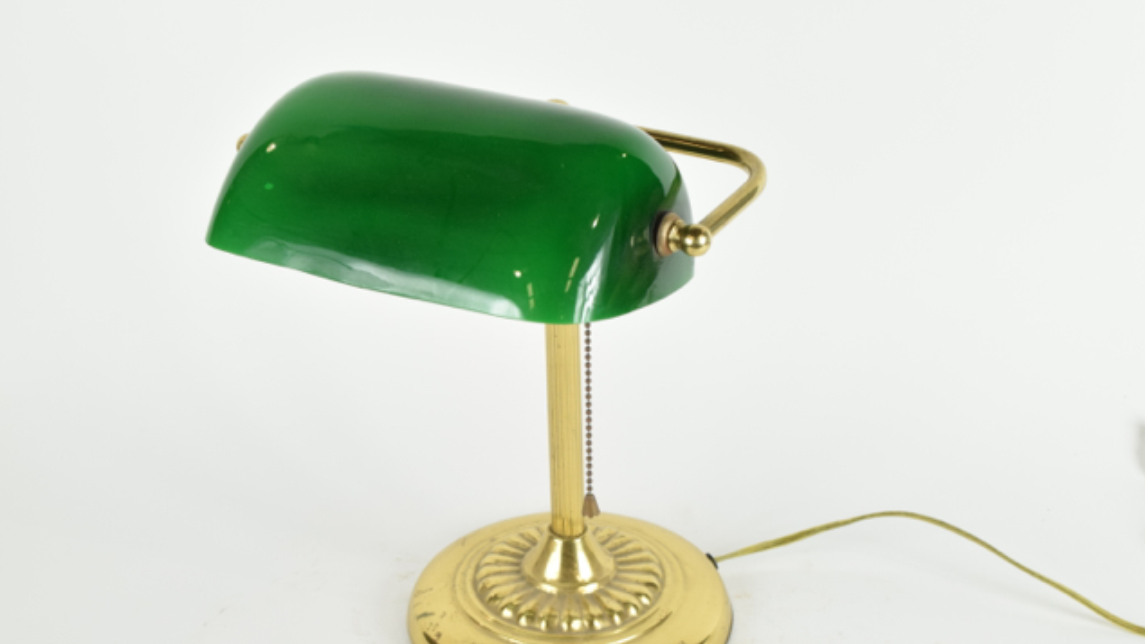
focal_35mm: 76
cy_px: 373
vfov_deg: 15.9
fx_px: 2307
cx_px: 573
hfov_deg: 27.9
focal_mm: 48
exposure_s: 1/125
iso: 800
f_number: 9
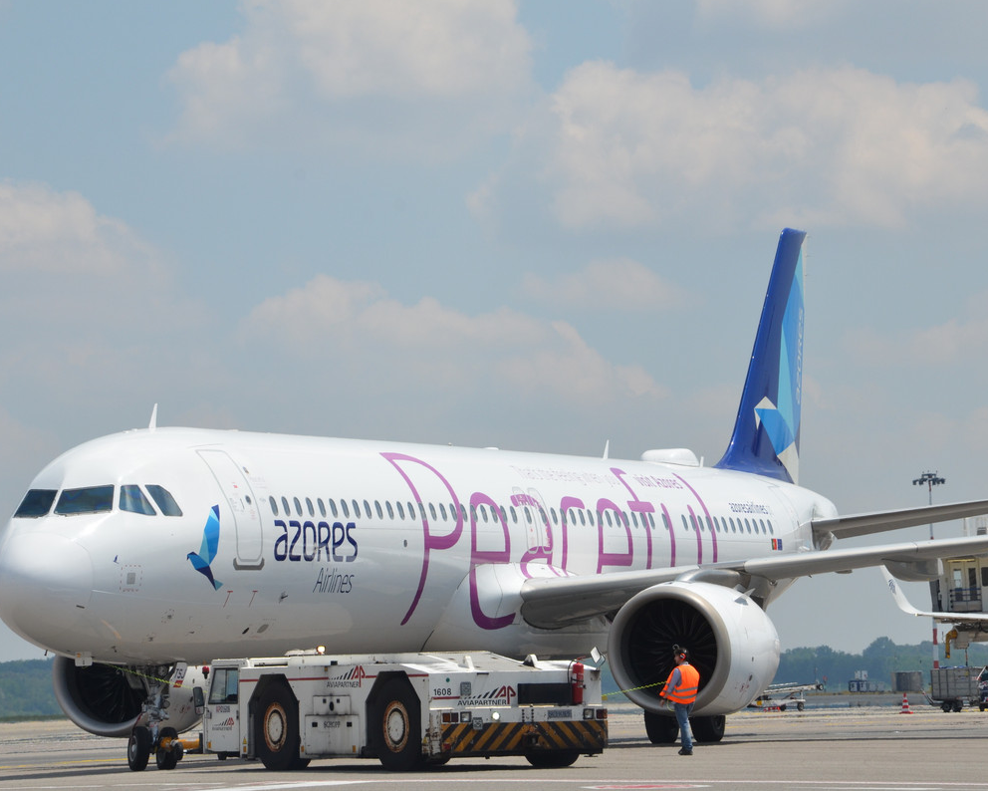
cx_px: 460
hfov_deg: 10.7
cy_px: 395
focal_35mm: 180
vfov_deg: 8.6
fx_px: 5252
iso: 400
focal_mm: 105
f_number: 14
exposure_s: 1/800
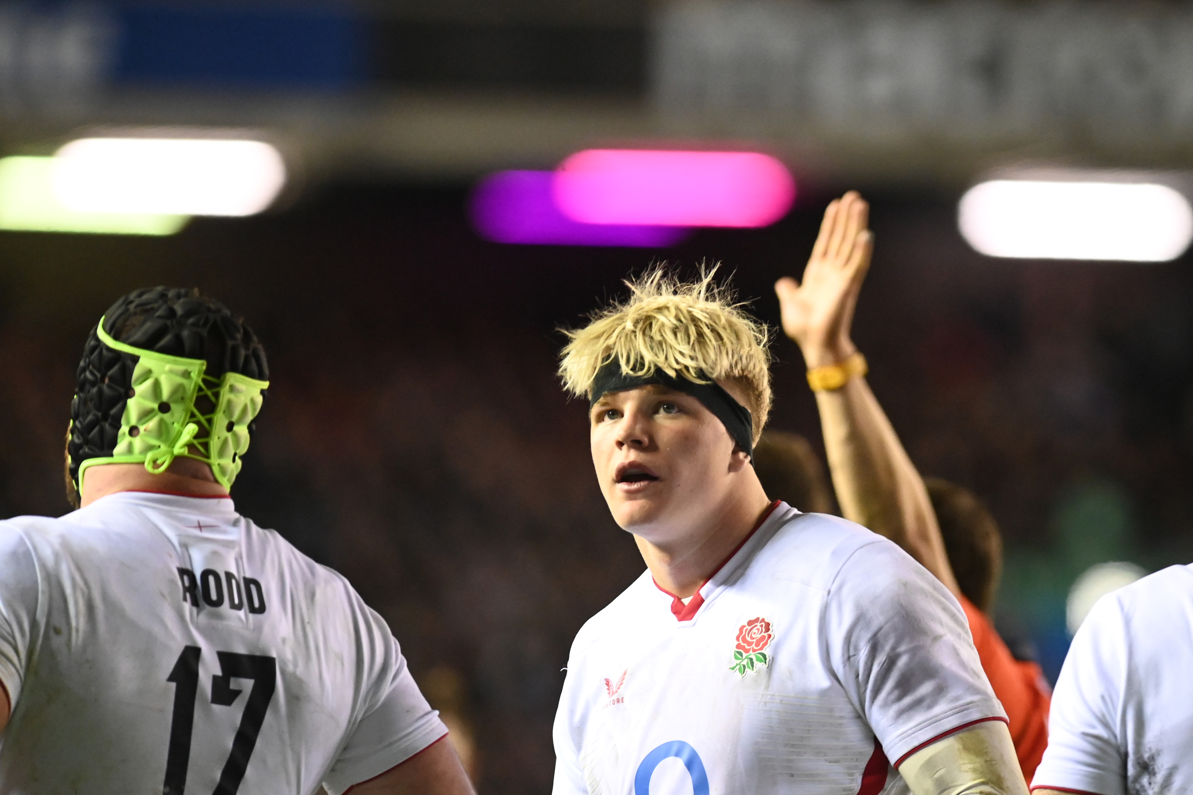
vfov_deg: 2.5
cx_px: 738
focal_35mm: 552
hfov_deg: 3.7
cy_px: 487
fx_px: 18290
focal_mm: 420
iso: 8000
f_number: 4
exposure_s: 1/800
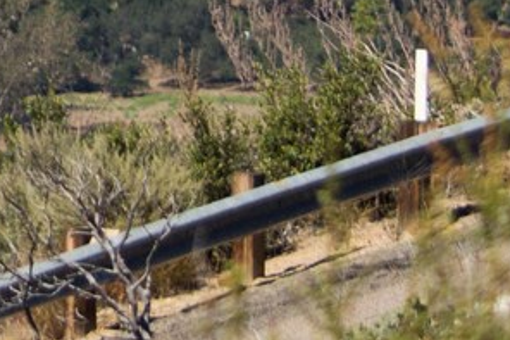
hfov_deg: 3.8
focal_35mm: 535
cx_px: -519
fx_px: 7578
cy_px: -376
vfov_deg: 2.6
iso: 400
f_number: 5
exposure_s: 1/1250
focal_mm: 55
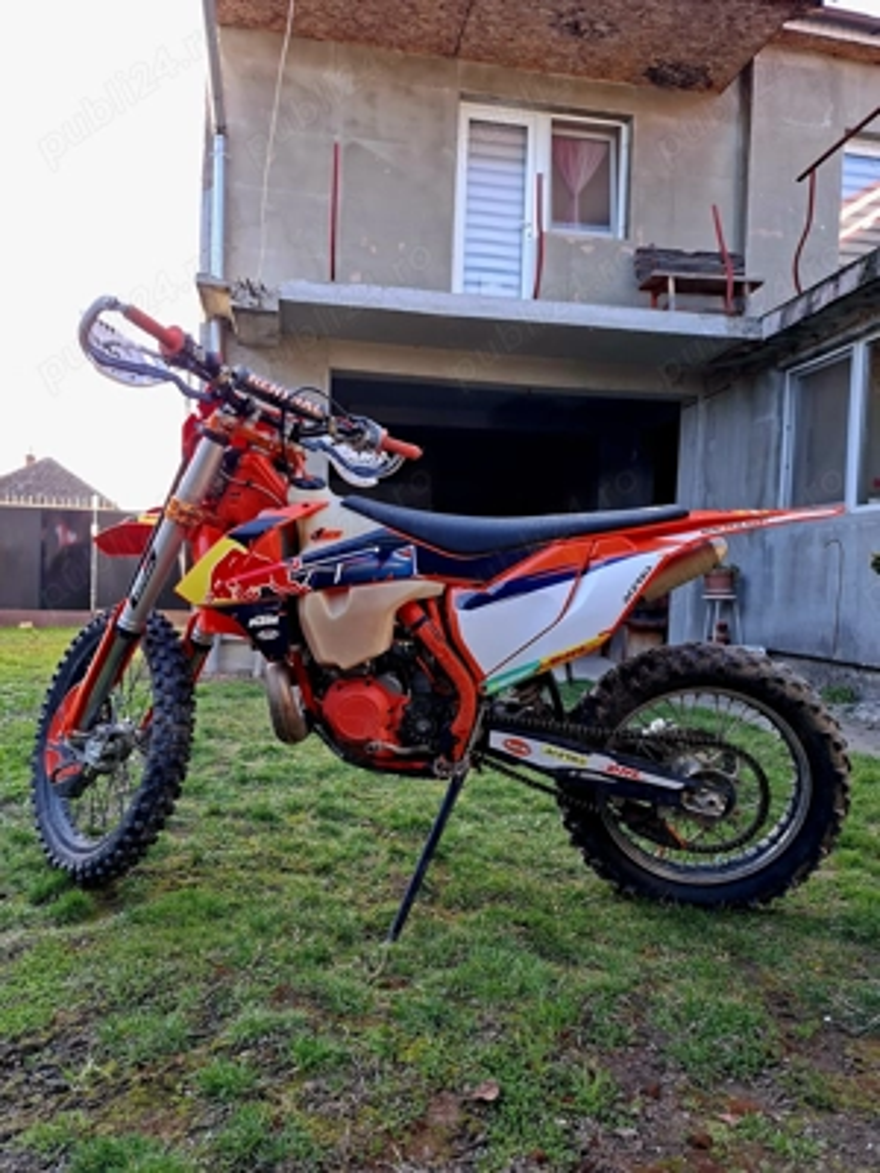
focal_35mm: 23
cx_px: 440
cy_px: 586
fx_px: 780
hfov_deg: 58.9
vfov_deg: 73.9
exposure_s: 1/147
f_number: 1.8
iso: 50
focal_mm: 5.54
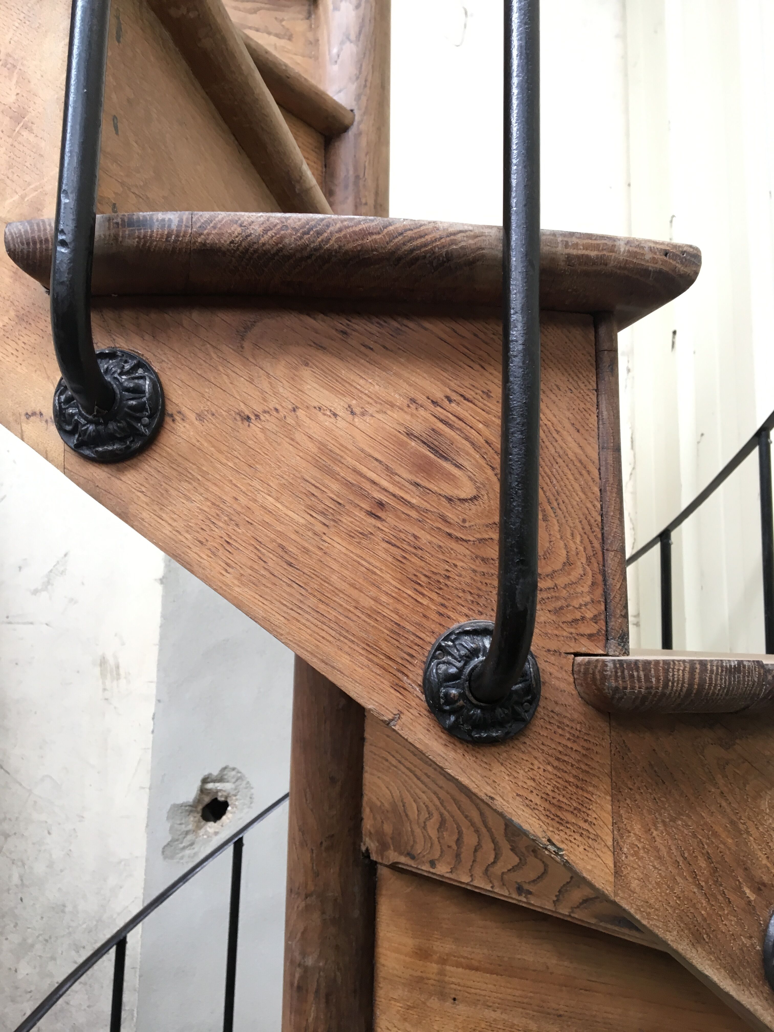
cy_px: 516
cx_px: 387
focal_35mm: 29
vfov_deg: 61.7
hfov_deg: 48.2
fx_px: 865
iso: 80
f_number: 2.2
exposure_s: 1/33
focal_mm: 4.15
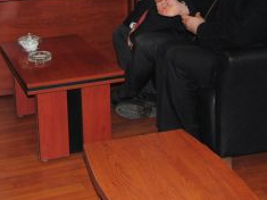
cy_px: -5
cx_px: 76
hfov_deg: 27.1
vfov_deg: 20.0
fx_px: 547
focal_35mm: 71
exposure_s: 1/60
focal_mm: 18
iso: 200
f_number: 3.5
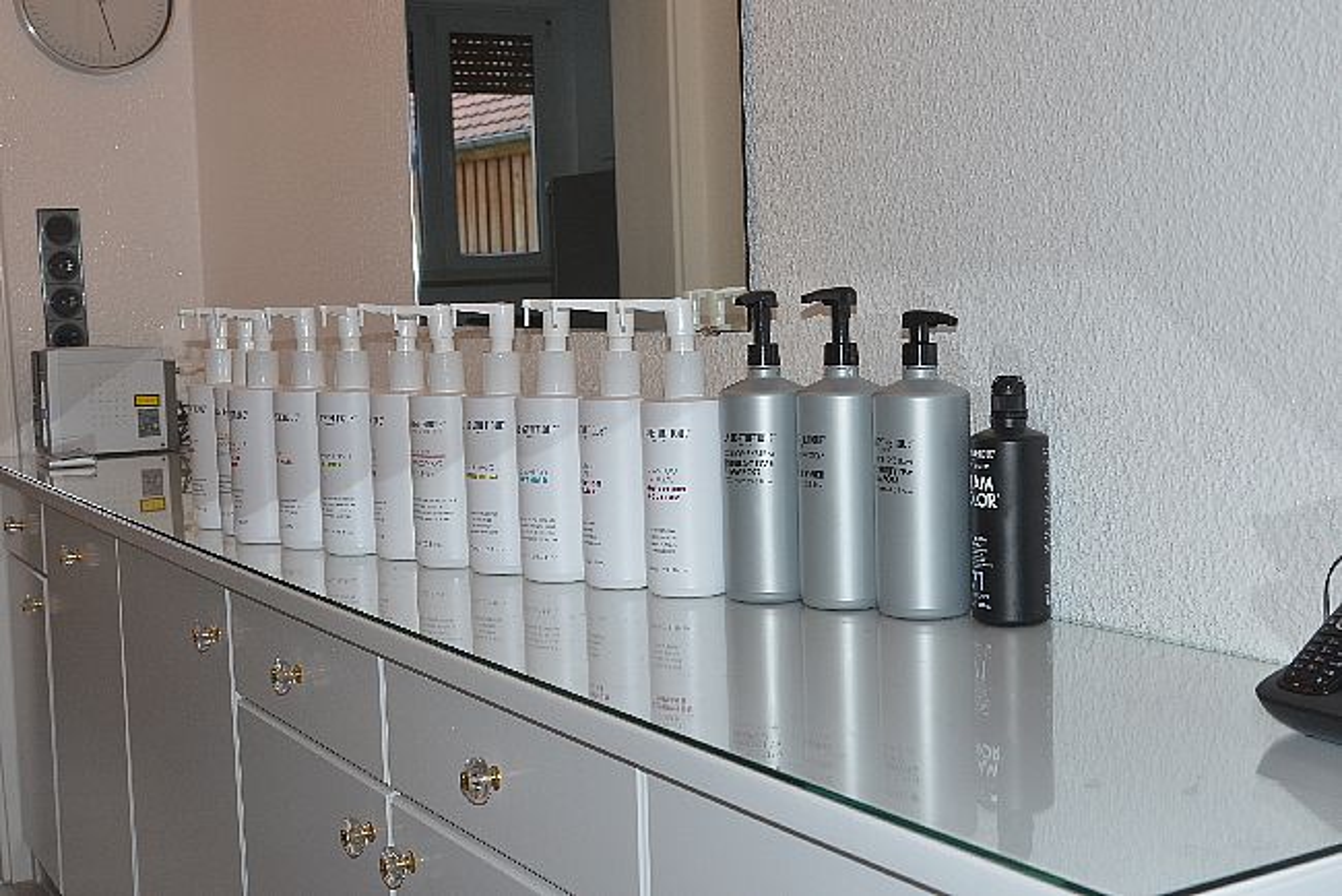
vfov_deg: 29.3
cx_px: 671
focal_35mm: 46
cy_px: 448
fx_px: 1715
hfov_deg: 42.7
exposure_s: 1/80
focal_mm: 46
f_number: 9
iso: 500
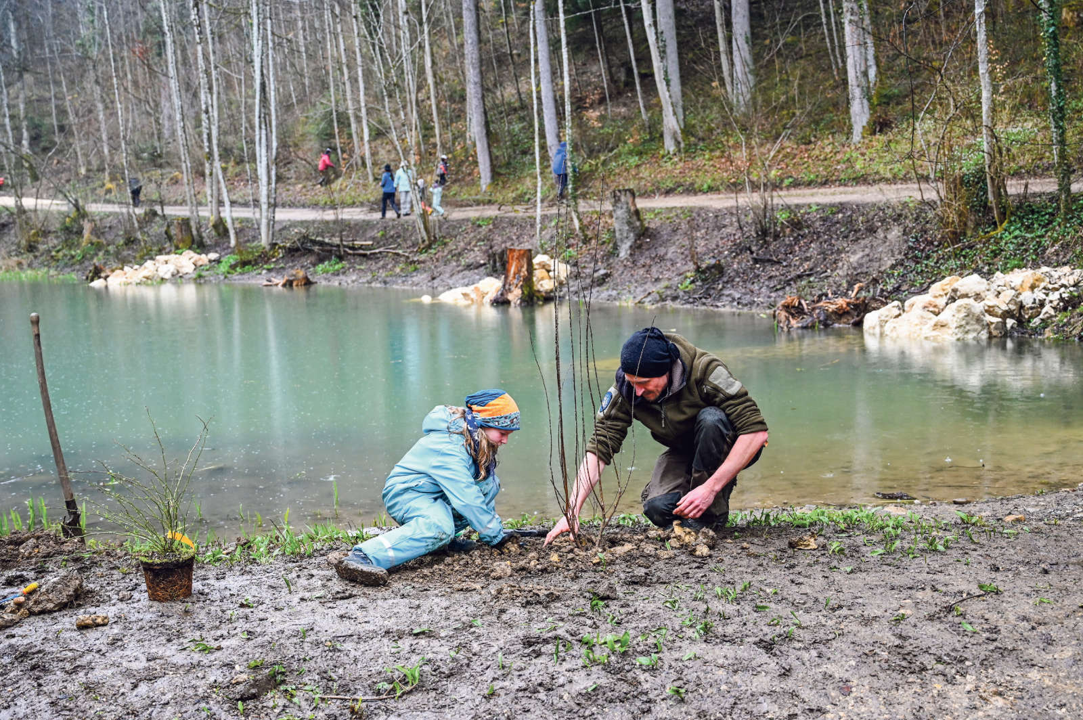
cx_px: 542
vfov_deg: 30.5
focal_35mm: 44
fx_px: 1323
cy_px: 360
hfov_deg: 44.5
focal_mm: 44
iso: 800
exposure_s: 1/320
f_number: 4
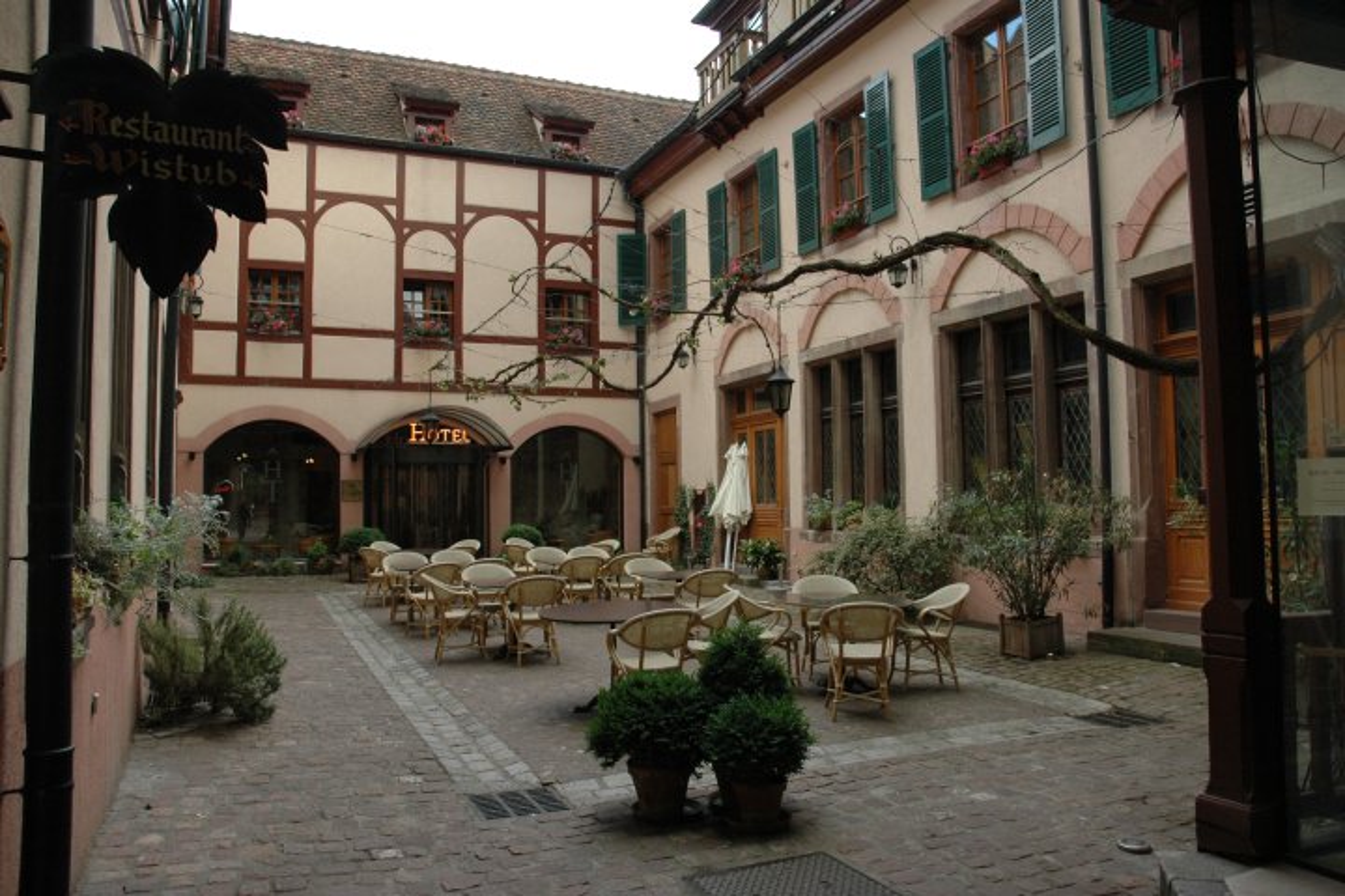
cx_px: 672
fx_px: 1009
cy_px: 448
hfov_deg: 67.4
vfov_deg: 47.9
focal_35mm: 27
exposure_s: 1/125
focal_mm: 18
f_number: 5.6
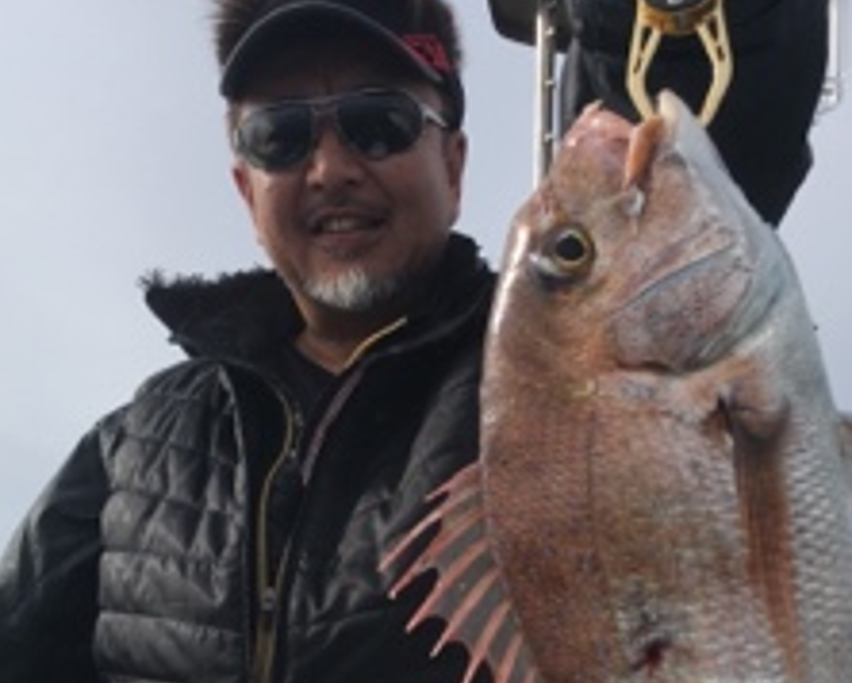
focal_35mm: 51
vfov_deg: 28.3
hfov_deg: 36.5
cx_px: 491
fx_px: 1287
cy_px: 648
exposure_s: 1/1425
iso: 25
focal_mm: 4.15
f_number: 2.2
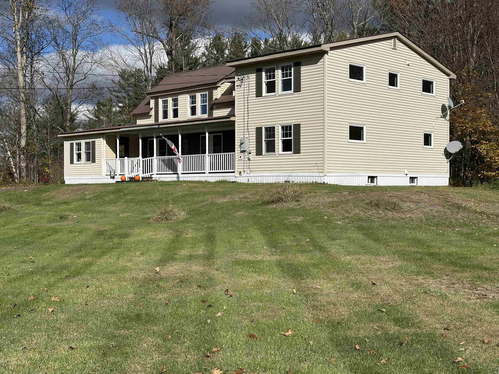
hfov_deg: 39.7
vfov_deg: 30.3
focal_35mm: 48
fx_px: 692
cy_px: 187
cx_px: 250
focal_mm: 6.86
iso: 64
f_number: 1.78
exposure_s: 1/8929
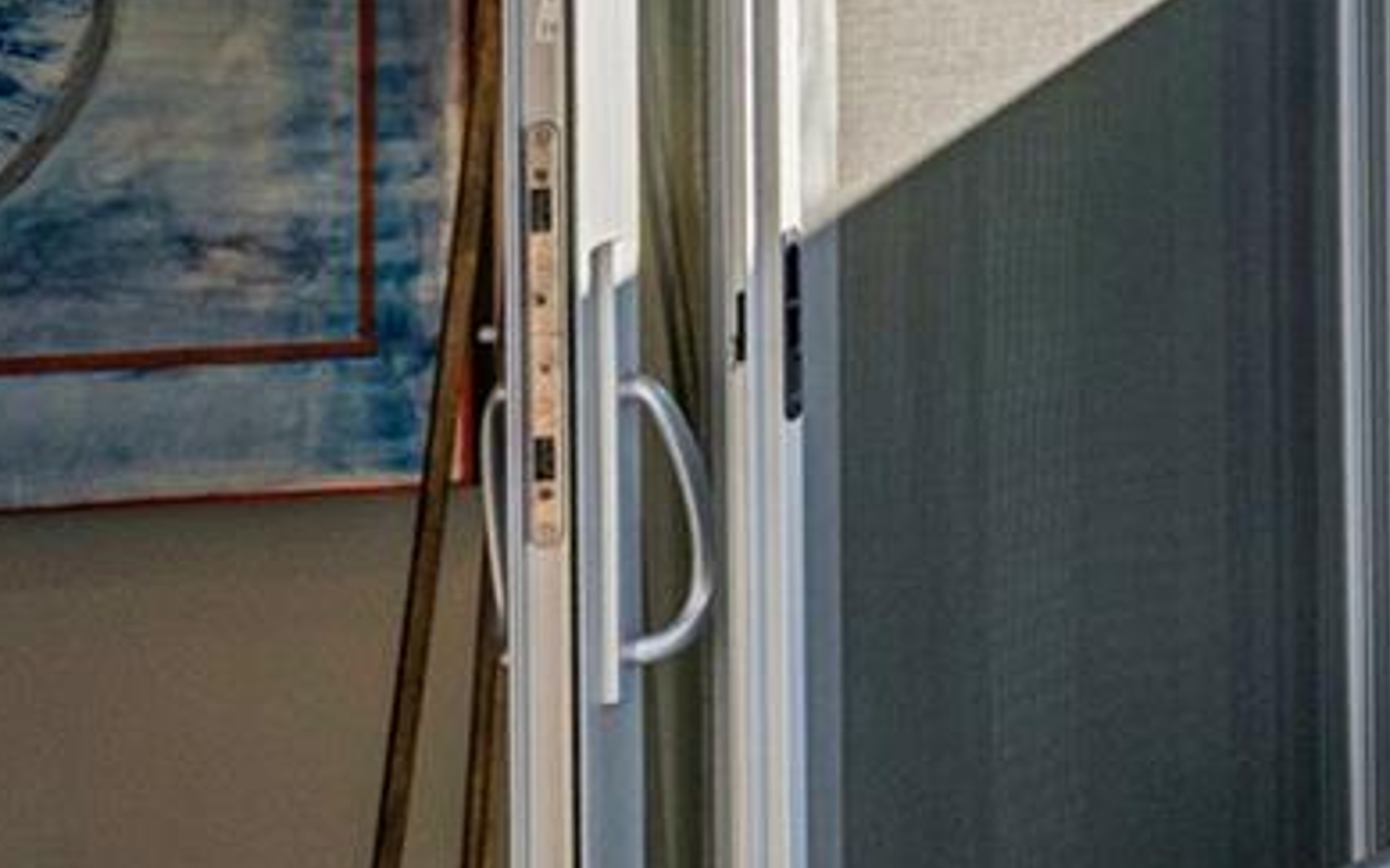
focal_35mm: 75
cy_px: 250
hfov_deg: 15.4
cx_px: 3295
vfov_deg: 17.3
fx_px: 2841
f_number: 11
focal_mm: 14
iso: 200
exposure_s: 1/80
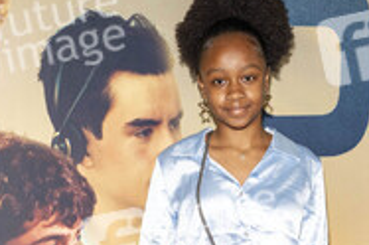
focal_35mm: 75
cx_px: 239
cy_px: 336
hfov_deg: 26.9
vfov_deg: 16.9
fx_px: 767
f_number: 4.5
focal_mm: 35
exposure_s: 1/200
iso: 800
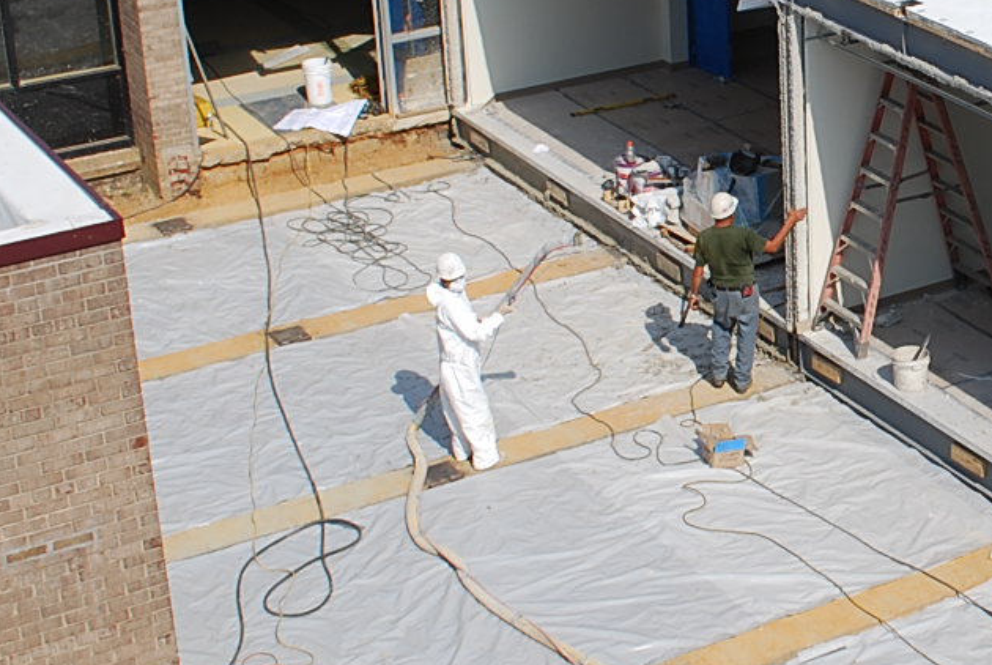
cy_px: 228
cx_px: 1016
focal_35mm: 83
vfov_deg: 16.5
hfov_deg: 23.3
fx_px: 2290
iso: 100
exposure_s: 1/320
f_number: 9
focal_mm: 18
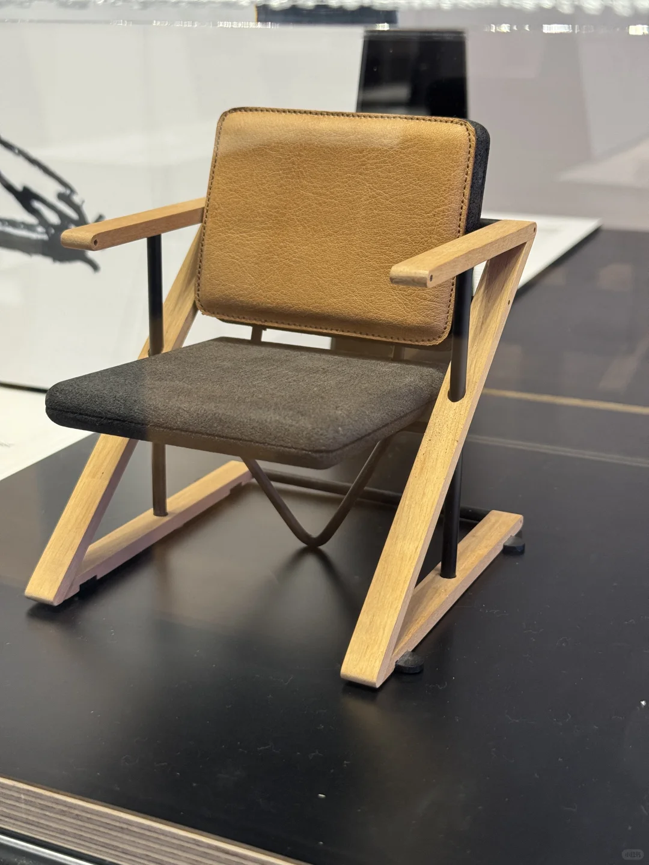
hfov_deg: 30.3
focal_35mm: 48
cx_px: 324
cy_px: 432
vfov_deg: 39.7
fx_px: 1200
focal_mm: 6.76
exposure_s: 1/60
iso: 125
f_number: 1.78
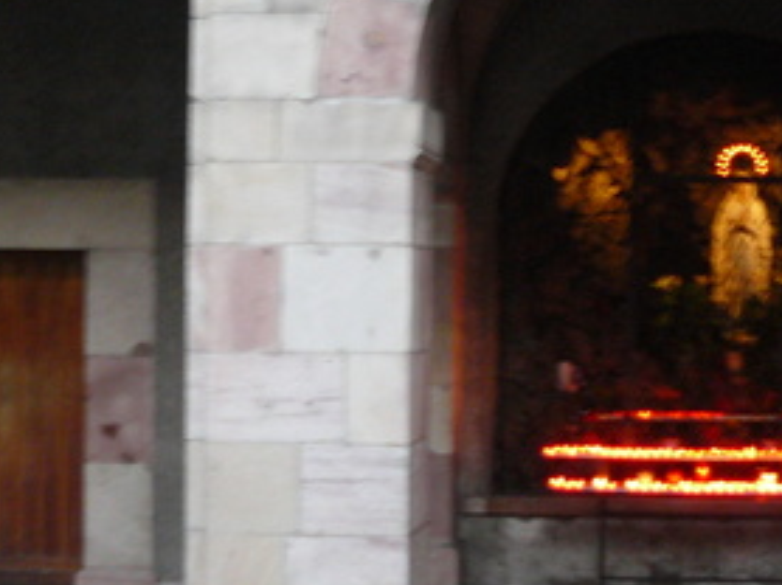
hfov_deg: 23.1
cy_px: 295
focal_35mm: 83
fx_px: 1873
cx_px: 655
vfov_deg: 17.8
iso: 200
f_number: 2.8
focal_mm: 6
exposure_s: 1/5
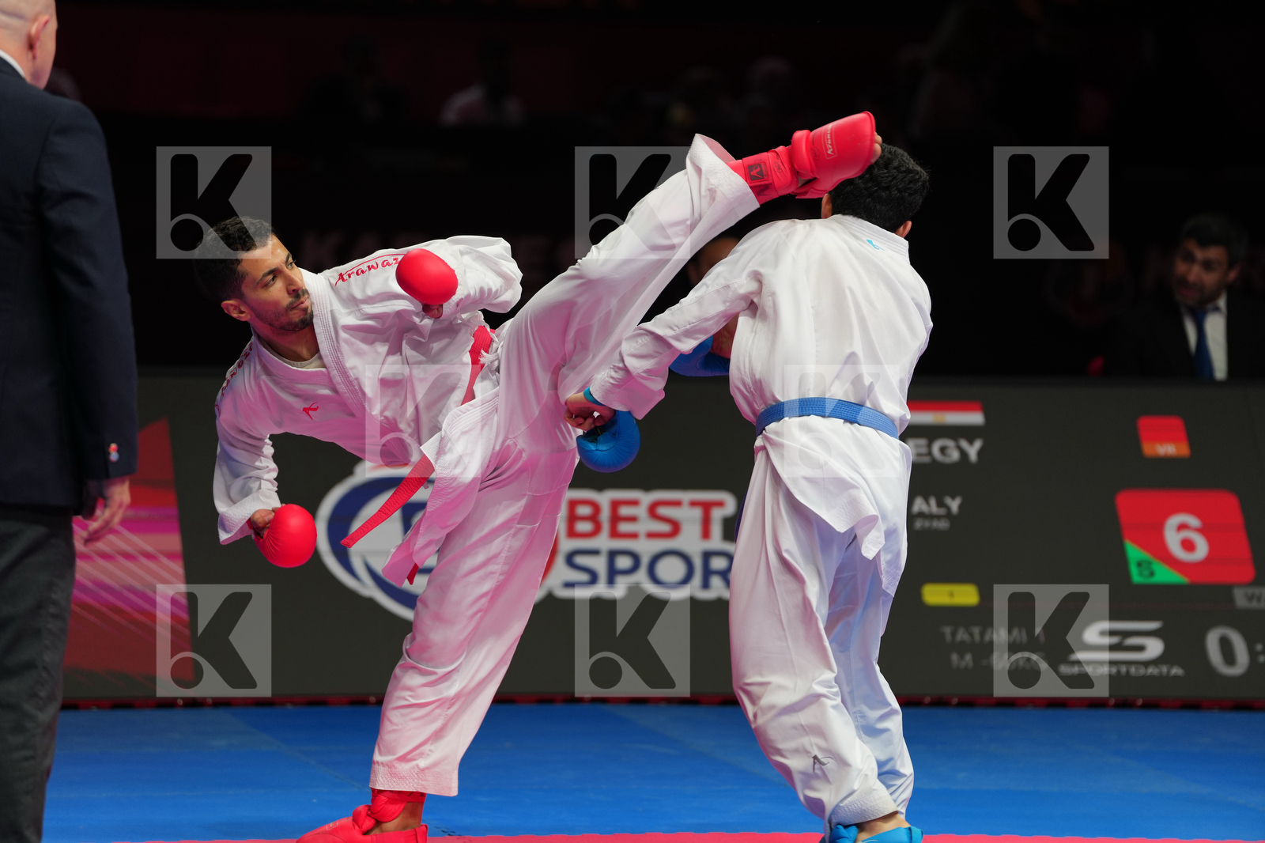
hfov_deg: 10.3
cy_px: 422
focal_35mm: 200
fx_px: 7026
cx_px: 632
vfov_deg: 6.9
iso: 500
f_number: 2.8
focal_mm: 200
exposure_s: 1/1000
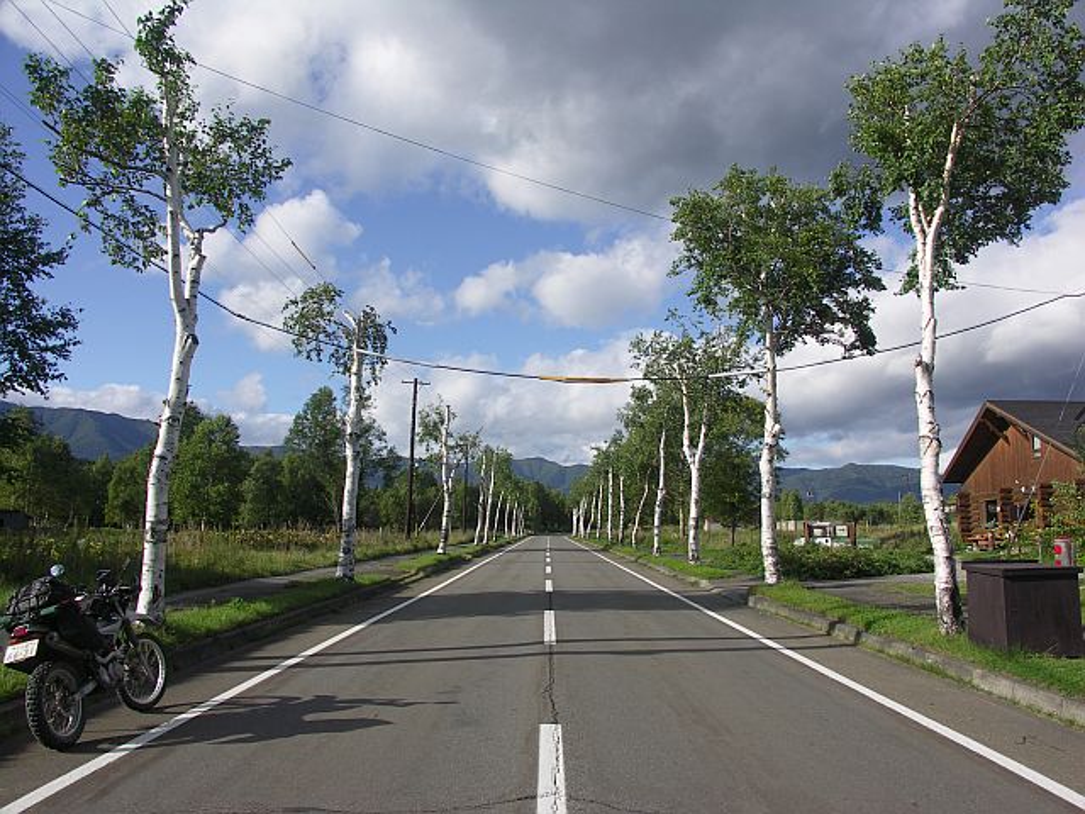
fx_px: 878
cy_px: 407
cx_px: 542
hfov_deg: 63.4
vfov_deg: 49.7
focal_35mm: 28
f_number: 5.6
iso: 50
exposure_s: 1/320
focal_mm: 7.2
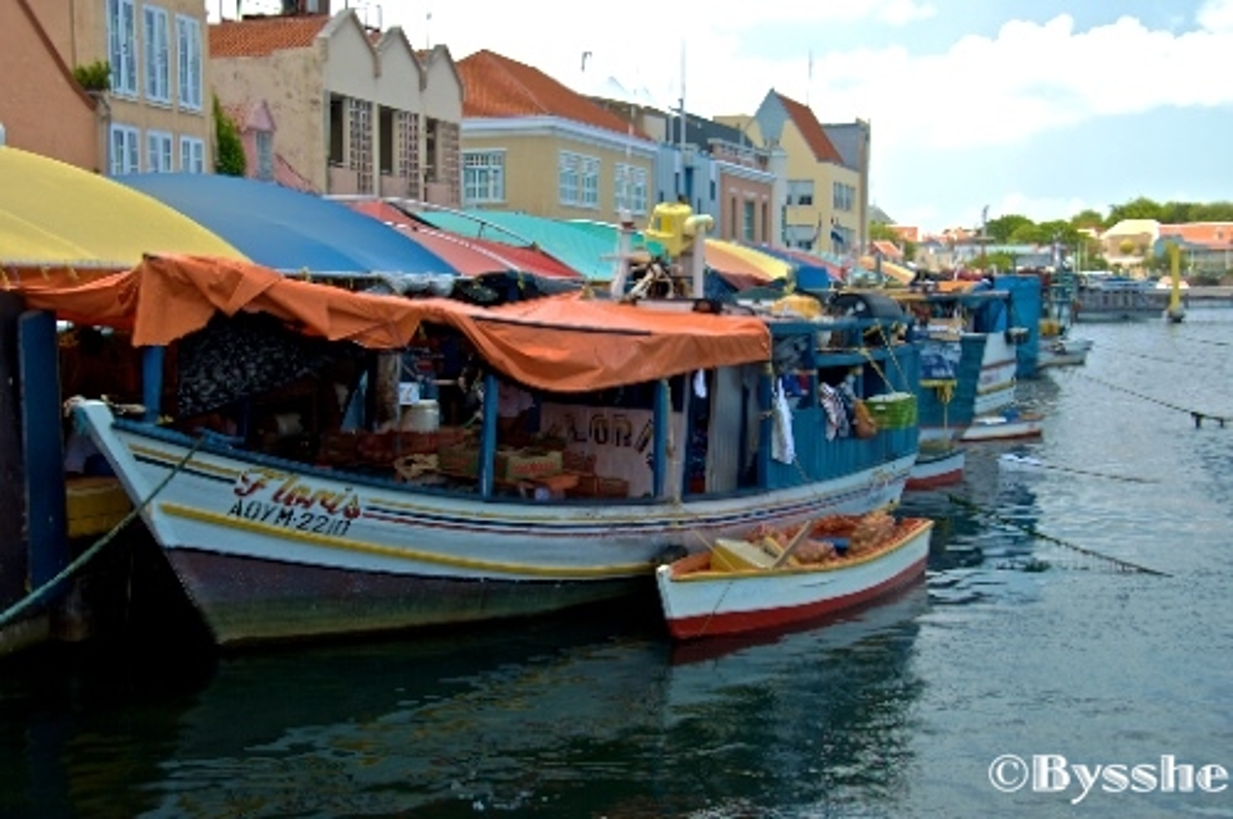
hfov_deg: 36.9
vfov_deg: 25.0
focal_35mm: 54
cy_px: 410
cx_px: 616
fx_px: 1847
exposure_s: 1/80
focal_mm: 36
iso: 100
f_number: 5.6
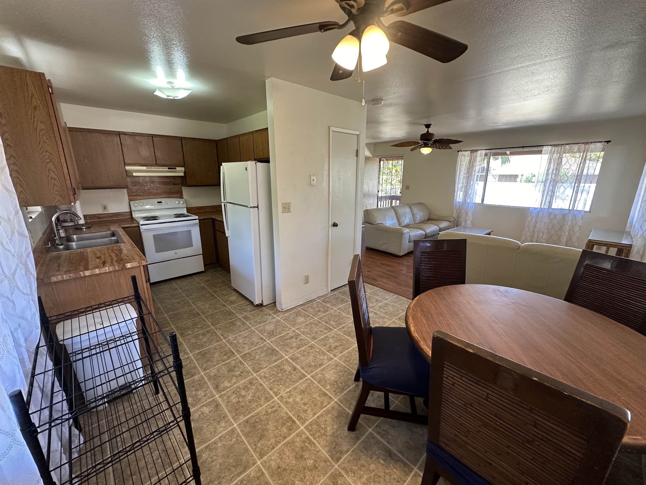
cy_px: 242
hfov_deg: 102.1
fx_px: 261
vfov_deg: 85.7
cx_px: 323
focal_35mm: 14
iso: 250
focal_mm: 2.22
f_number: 2.2
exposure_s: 1/120
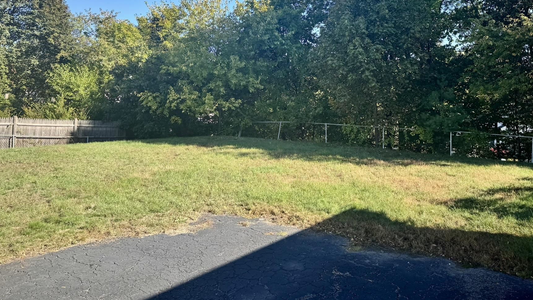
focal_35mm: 31
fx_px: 438
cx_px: 287
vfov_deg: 36.7
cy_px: 69
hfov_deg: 62.5
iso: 80
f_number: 1.78
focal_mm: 6.76
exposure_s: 1/1818
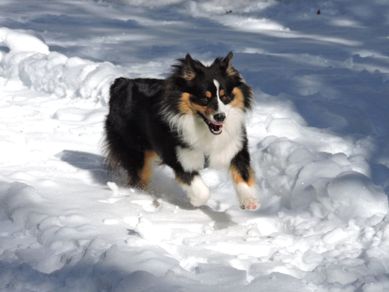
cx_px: 194
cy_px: 146
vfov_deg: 11.0
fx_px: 1517
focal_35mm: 135
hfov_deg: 14.6
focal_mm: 24.1
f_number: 4.3
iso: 100
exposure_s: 1/800
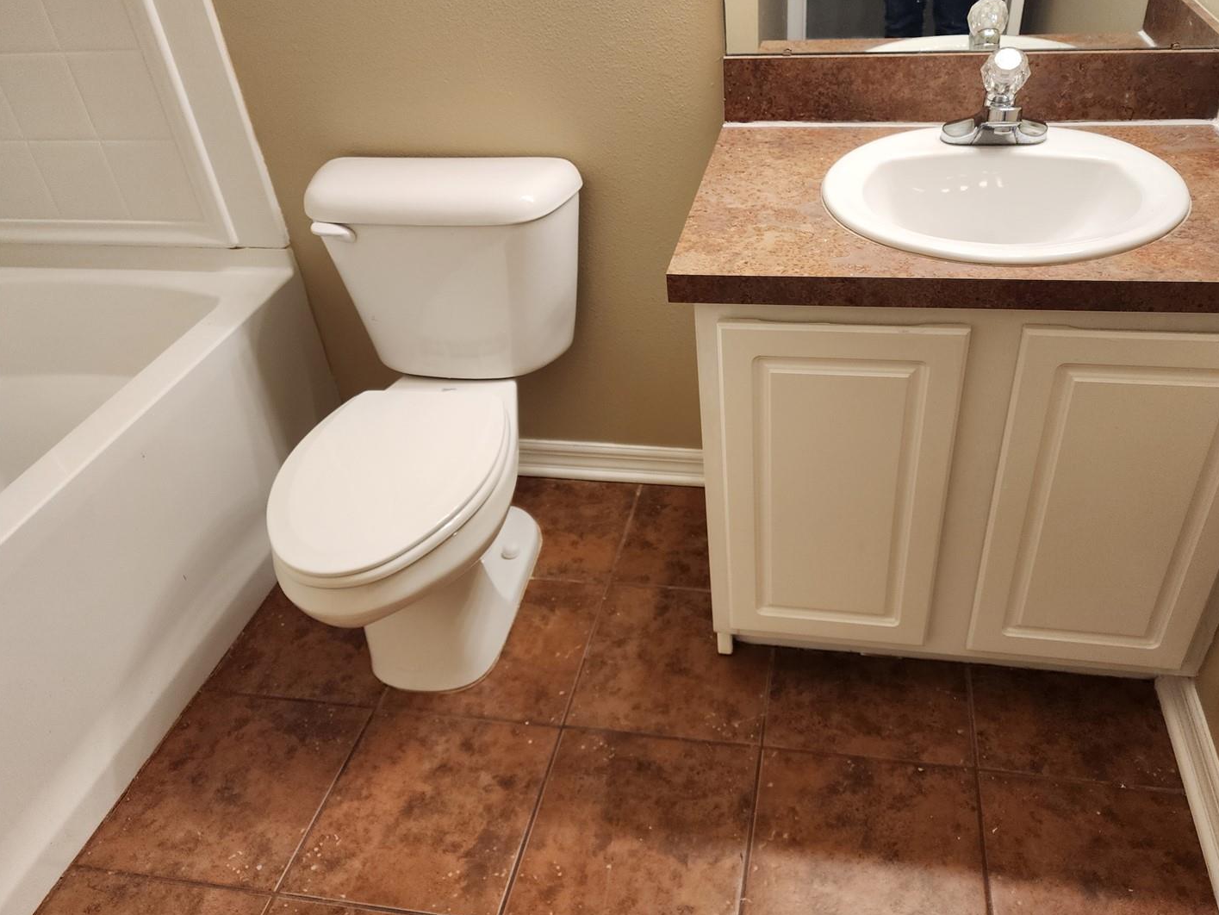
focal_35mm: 26
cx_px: 685
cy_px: 457
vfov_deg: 53.1
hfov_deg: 67.0
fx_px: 916
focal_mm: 6.4
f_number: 1.8
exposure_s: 1/120
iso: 200
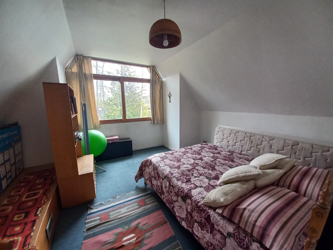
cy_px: 125
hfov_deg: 106.2
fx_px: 125
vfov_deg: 89.9
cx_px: 166
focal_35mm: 13
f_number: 2.2
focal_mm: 1.42
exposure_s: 1/100
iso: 100
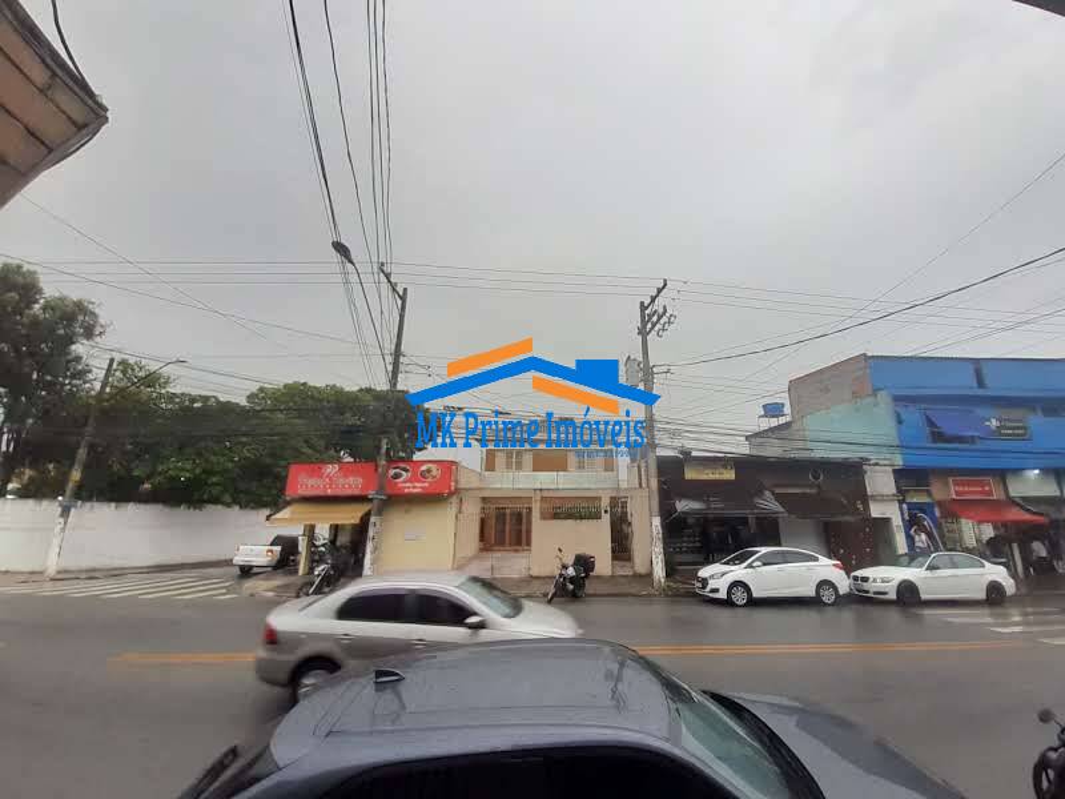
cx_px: 532
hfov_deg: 106.2
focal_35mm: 13
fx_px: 400
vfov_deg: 89.9
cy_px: 400
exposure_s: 1/202
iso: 40
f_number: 2.2
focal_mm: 1.13
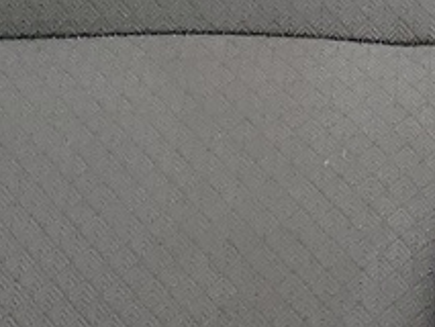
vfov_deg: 6.8
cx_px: 905
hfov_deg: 9.4
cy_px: -685
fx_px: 2452
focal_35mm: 195
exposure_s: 1/108
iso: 50
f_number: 1.5
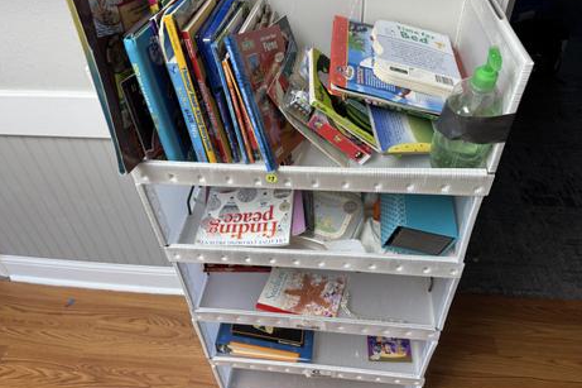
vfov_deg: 49.5
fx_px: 420
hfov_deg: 69.4
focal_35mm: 26
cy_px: 188
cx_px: 280
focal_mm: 6.76
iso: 160
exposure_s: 1/120
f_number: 1.78
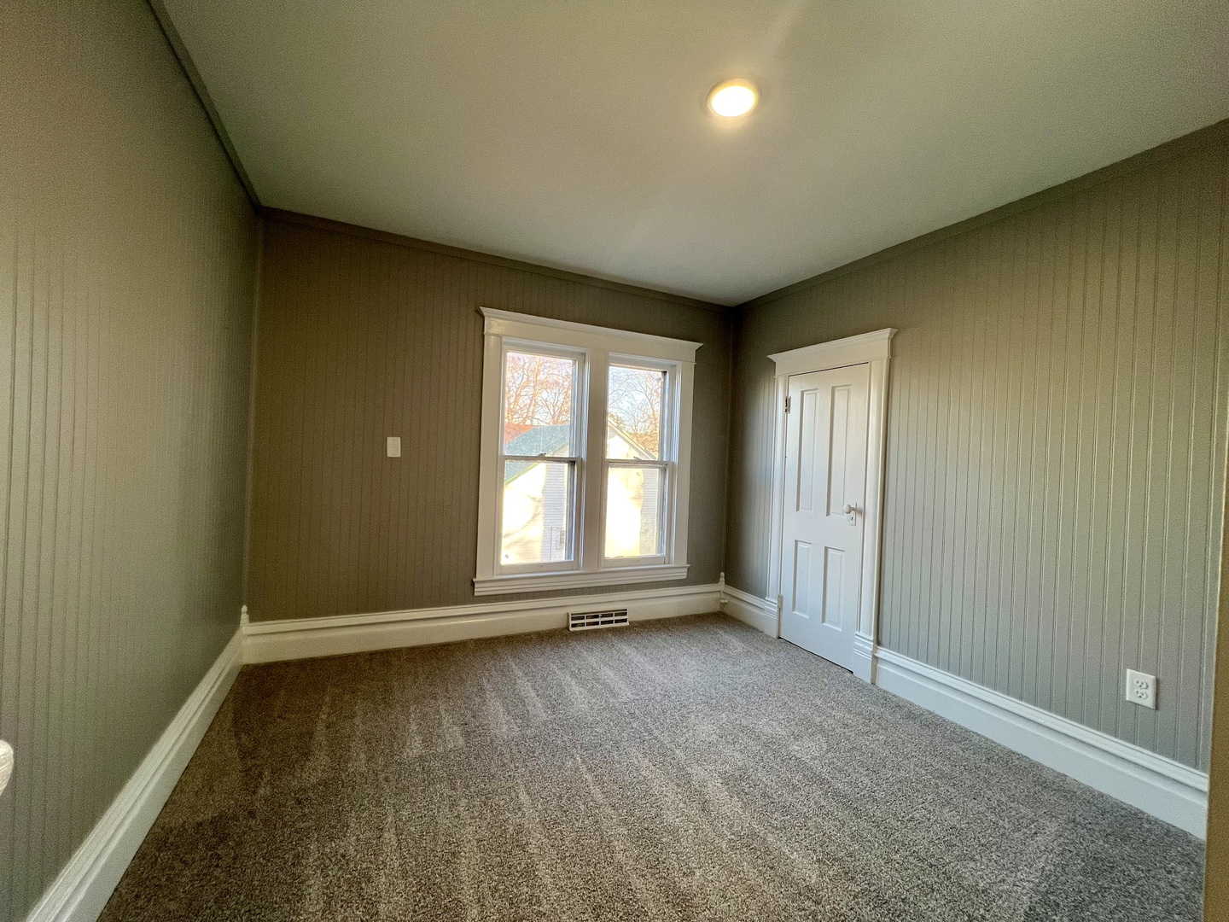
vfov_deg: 89.9
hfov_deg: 106.2
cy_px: 461
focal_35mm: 13
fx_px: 462
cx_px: 614
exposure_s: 1/120
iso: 80
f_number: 1.8
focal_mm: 1.57
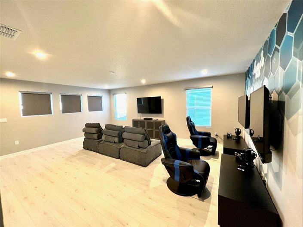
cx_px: 152
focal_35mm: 13
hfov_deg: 106.2
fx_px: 114
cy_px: 114
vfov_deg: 89.9
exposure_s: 1/60
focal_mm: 1.57
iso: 200
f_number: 1.8
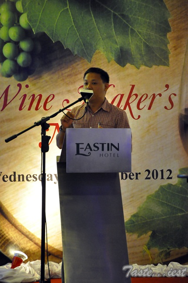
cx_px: 94
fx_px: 1236
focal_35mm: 158
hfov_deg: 8.7
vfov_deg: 13.1
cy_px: 142
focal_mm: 105
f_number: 5.6
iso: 3200
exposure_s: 1/25
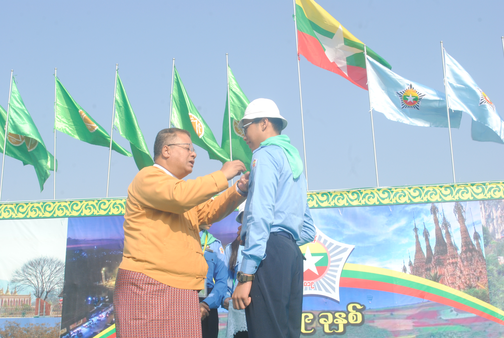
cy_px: 169
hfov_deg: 41.0
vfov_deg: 28.2
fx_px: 673
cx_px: 252
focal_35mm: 48
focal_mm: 32
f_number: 11
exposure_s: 1/125
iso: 200
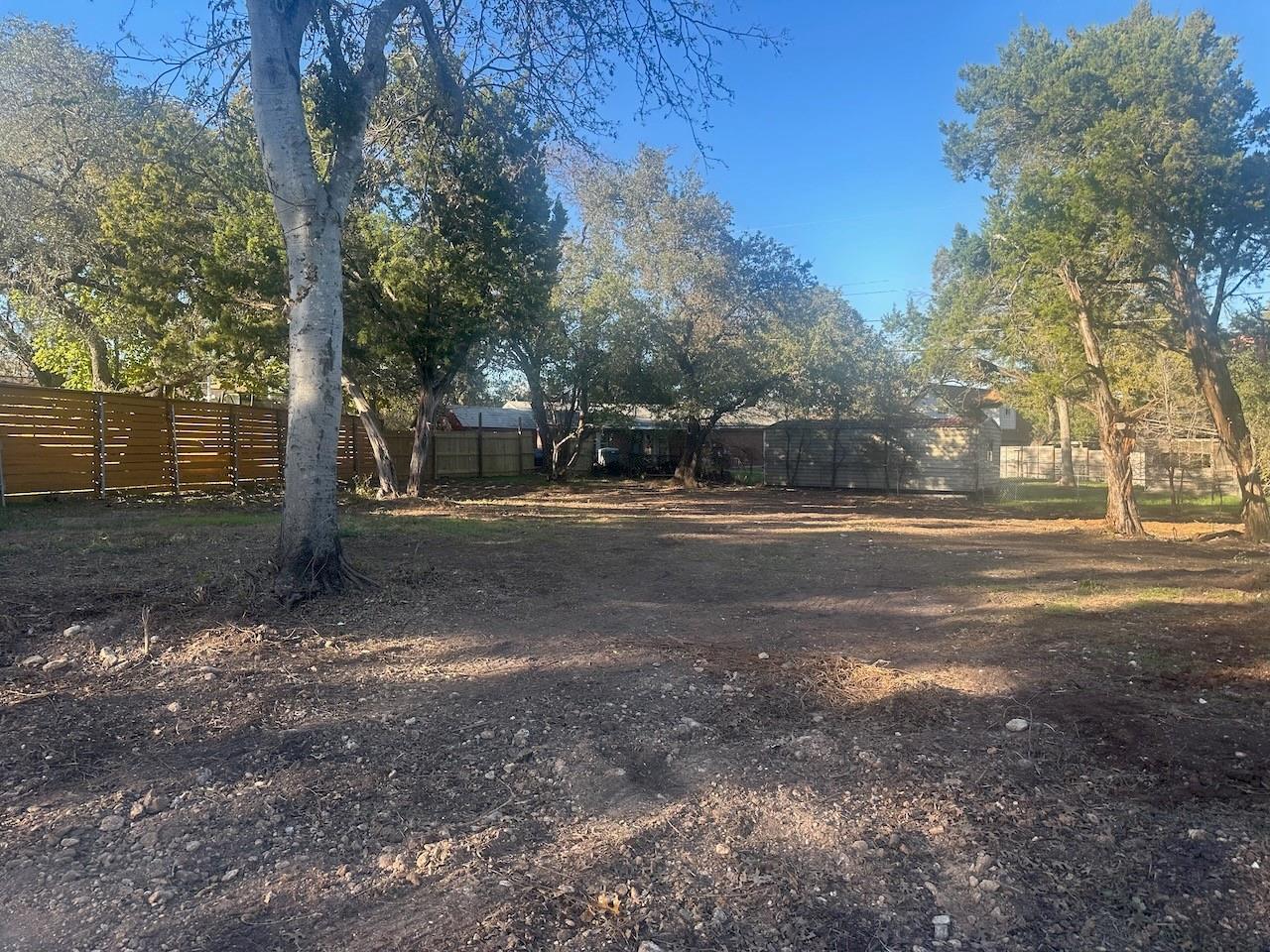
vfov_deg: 56.8
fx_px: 881
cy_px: 476
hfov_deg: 71.6
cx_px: 635
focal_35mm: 24
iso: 80
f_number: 1.78
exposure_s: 1/816
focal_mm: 6.86
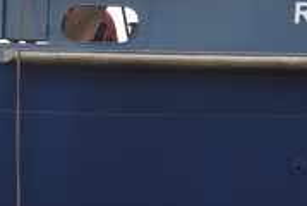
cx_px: 377
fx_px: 1179
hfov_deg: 14.3
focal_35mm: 138
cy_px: 191
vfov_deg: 9.9
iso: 250
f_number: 8
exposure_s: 1/250
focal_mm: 38
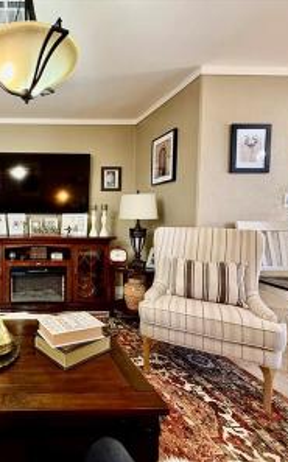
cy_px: 230
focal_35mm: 20
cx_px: 25
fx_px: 252
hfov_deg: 51.9
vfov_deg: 85.1
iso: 320
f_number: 2.2
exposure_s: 1/60
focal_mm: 2.22
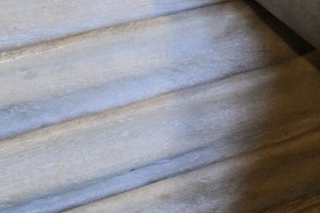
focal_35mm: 221
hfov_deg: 8.6
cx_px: 740
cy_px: -208
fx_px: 1963
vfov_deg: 6.1
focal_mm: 38
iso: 800
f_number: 4
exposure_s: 1/50
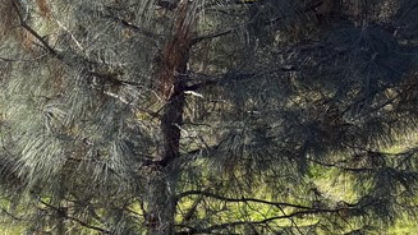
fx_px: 909
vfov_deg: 14.4
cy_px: 267
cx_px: -132
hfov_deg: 22.9
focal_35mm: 82
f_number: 1.78
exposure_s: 1/2053
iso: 100
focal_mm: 6.76
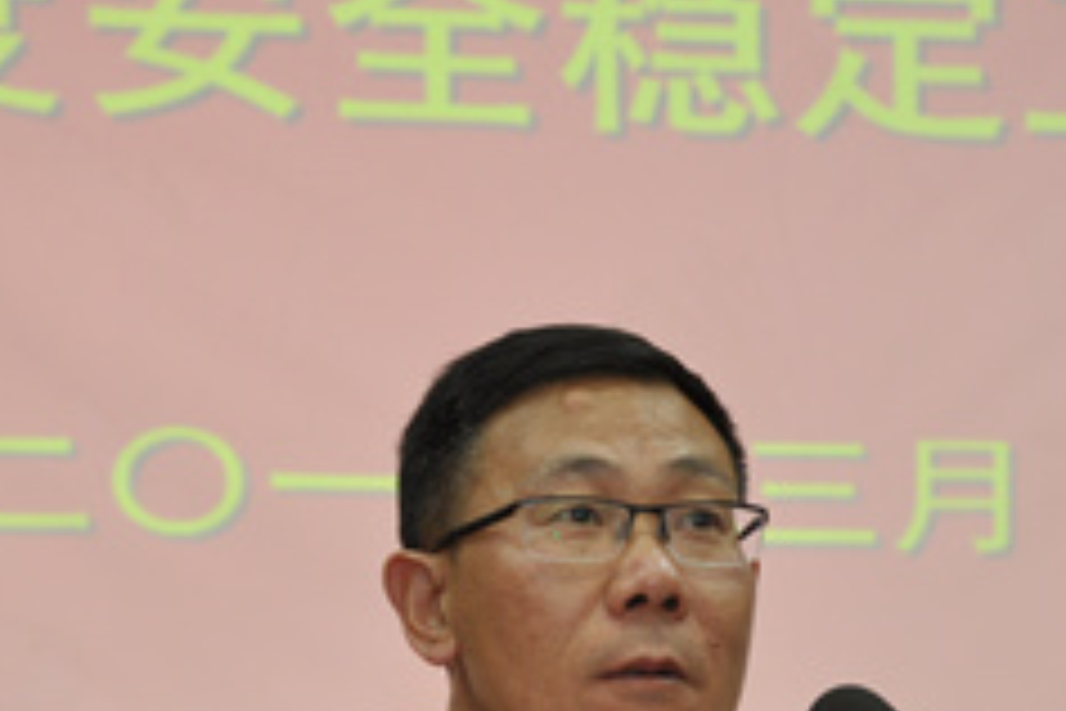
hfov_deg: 14.1
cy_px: 686
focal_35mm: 146
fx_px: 4323
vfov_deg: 9.3
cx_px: 522
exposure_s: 1/30
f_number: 4.8
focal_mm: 42
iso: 400
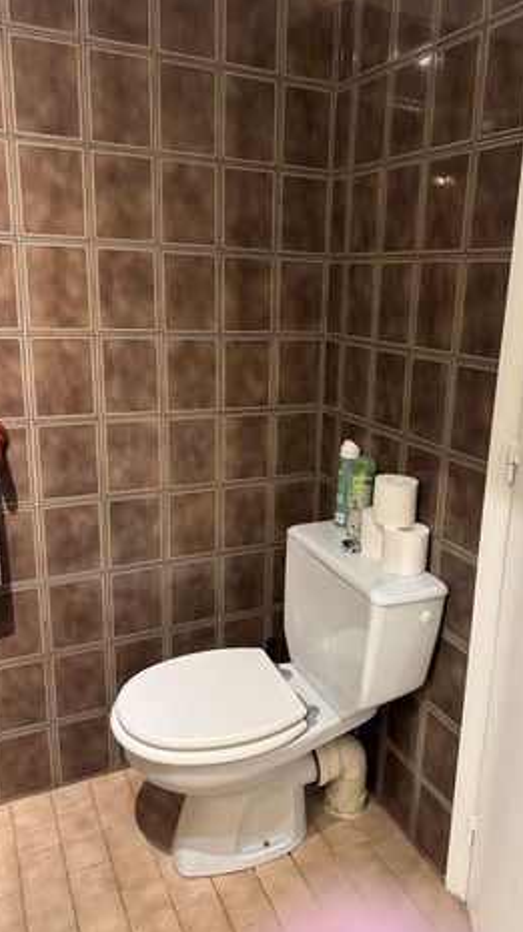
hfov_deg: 42.6
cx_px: 315
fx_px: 667
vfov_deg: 69.9
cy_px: 461
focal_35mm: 27
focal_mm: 6.76
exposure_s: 1/50
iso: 400
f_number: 1.78
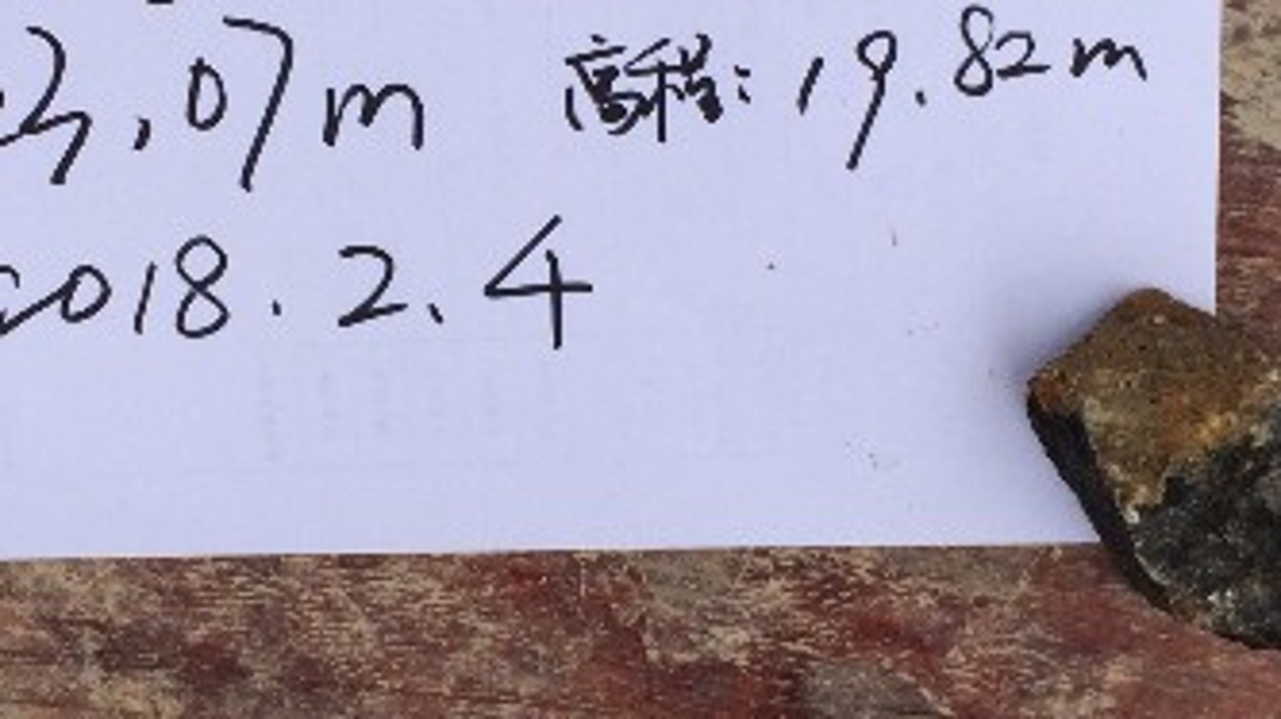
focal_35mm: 76
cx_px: 385
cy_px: 231
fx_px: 2580
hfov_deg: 27.6
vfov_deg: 15.8
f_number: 2.2
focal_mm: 4.15
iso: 32
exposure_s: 1/1866
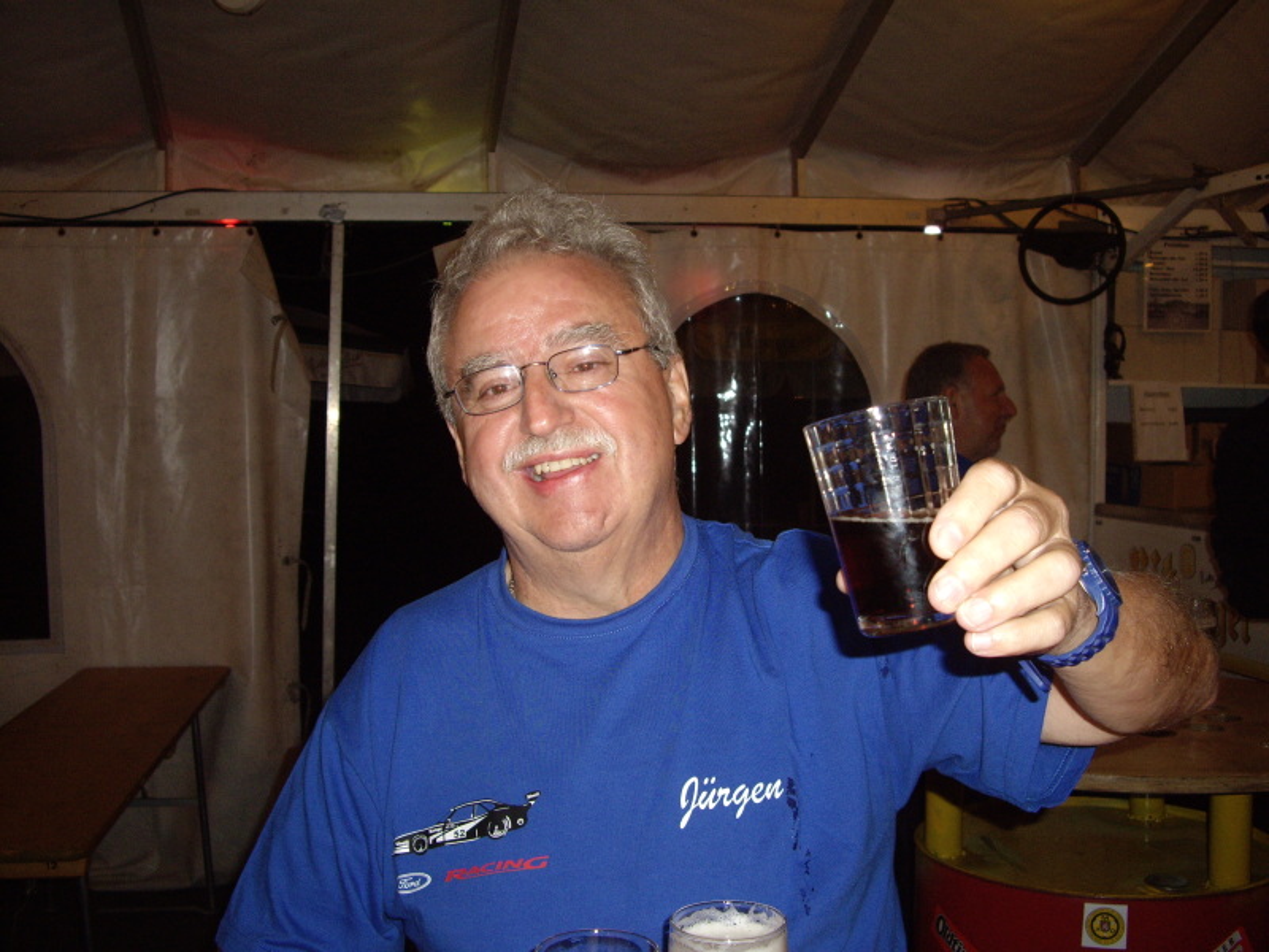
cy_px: 476
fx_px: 1393
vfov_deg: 37.7
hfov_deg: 49.0
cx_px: 634
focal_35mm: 38
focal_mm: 7.9
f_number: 2.8
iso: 200
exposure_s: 1/40
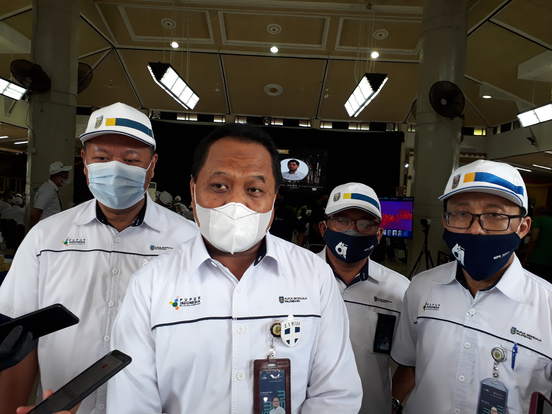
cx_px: 276
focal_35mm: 27
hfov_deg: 65.3
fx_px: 431
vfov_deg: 51.4
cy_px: 207
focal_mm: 3.6
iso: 64
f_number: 1.9
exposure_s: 1/50
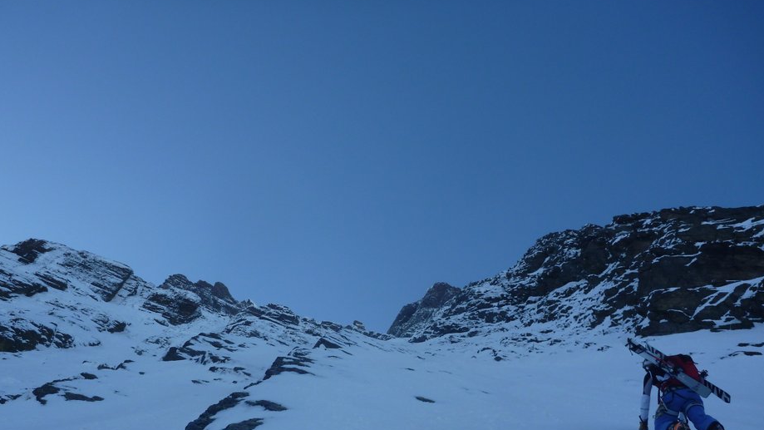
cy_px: 307
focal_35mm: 34
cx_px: 344
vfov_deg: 34.1
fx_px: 689
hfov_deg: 57.9
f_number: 3.3
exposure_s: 1/500
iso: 80
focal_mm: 4.9
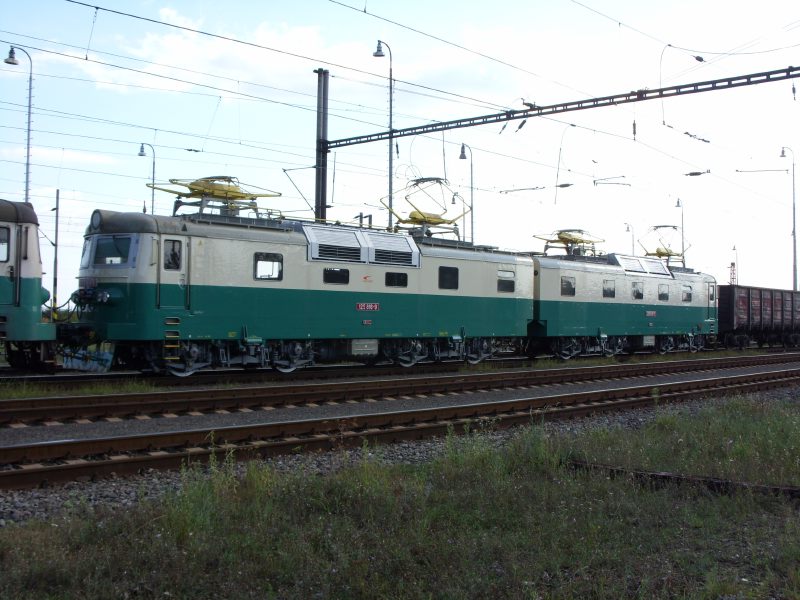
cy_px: 300
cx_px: 400
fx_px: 1063
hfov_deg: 41.2
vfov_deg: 31.5
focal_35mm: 46
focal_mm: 7.6
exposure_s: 1/209
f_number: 5.1
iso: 50
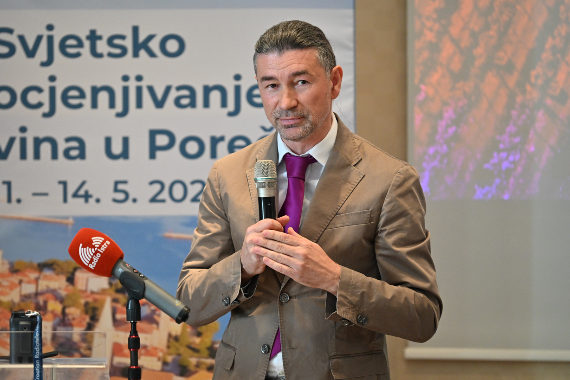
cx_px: 242
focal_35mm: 244
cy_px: 200
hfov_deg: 8.4
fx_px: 3864
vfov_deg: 5.6
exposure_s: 1/400
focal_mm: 185
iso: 2500
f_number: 2.8
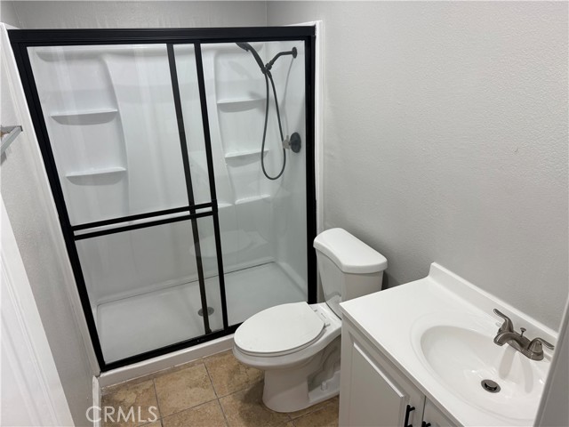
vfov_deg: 56.8
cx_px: 284
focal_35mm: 24
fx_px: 394
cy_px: 214
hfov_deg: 71.6
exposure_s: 1/120
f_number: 1.78
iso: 160
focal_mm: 6.76
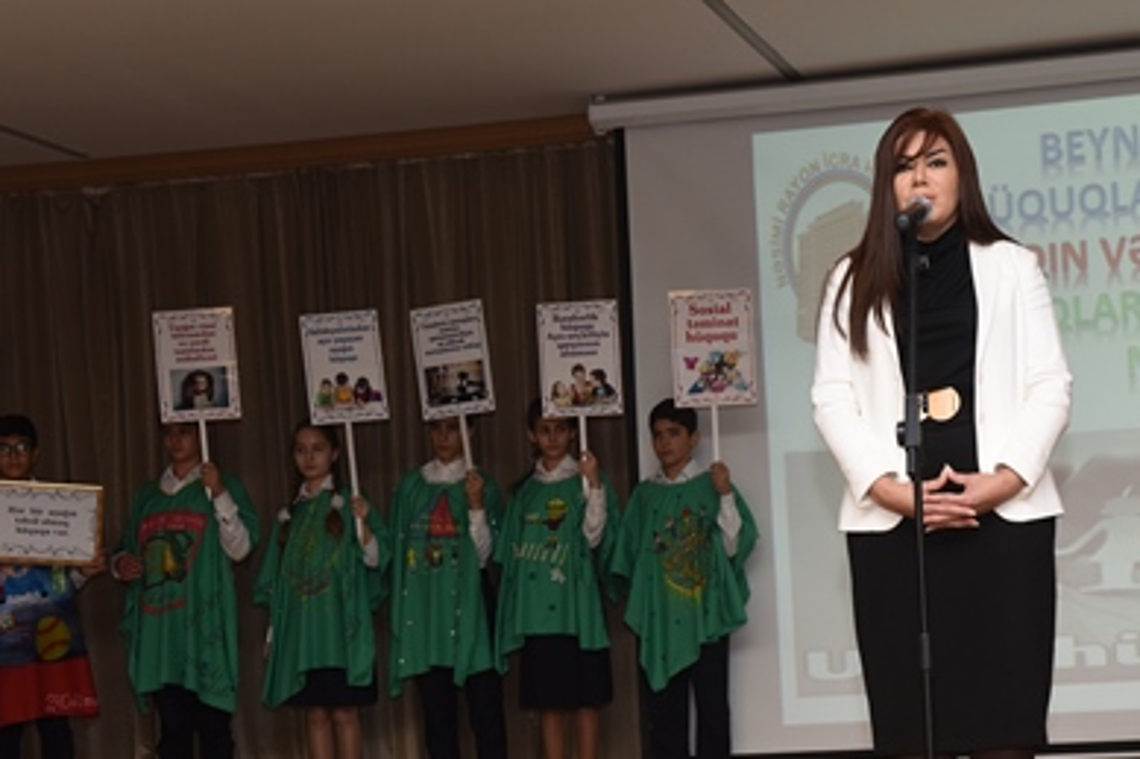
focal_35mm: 79
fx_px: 2500
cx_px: 753
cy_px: 588
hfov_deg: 25.6
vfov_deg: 17.1
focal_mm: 48
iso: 640
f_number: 6.3
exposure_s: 1/80
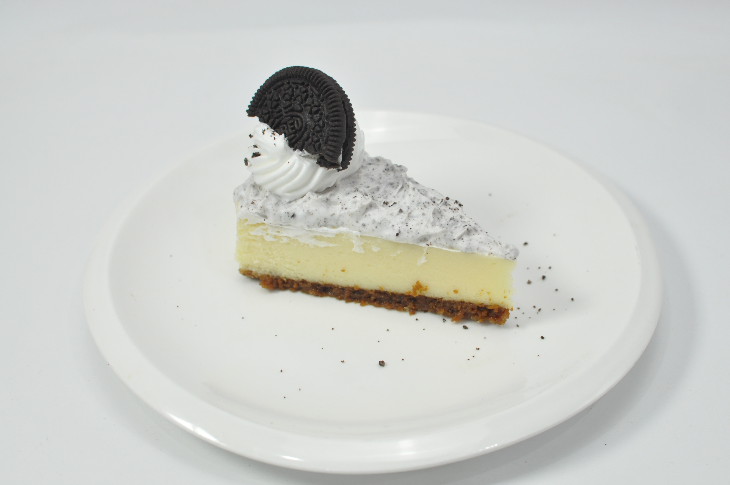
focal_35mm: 52
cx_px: 365
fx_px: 1063
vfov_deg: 25.7
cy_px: 242
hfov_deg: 37.9
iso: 800
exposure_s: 1/125
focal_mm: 35
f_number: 6.3
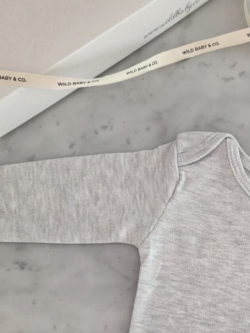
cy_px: 253
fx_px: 530
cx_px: 202
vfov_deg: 34.1
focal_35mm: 55
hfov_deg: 26.1
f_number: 1.7
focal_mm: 6.3
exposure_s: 1/100
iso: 500
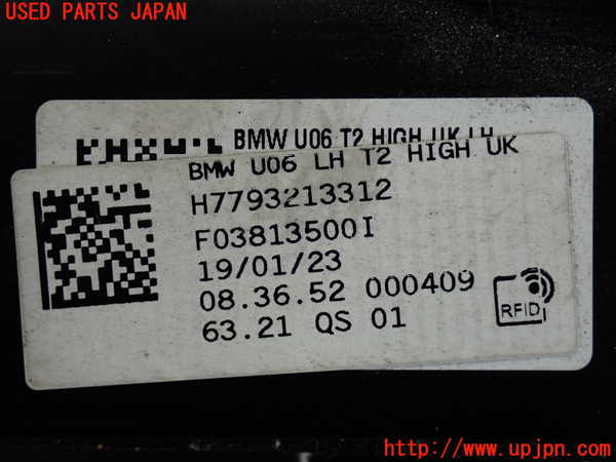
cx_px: 308
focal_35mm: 71
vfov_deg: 20.7
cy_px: 231
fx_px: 1263
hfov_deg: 27.4
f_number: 3.9
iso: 500
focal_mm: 12.73
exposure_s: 1/125
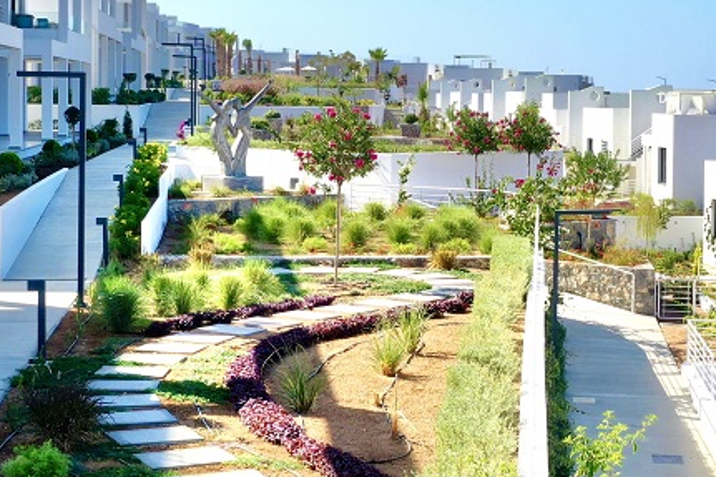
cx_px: 367
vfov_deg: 17.4
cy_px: 156
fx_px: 1551
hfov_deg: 26.0
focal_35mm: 78
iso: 100
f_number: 6.3
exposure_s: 1/320
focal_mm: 10.26
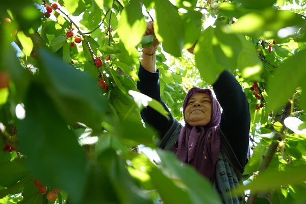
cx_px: 153
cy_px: 102
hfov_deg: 51.9
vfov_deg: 35.9
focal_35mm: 37
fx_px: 314
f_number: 4
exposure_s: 1/160
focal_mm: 37
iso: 125
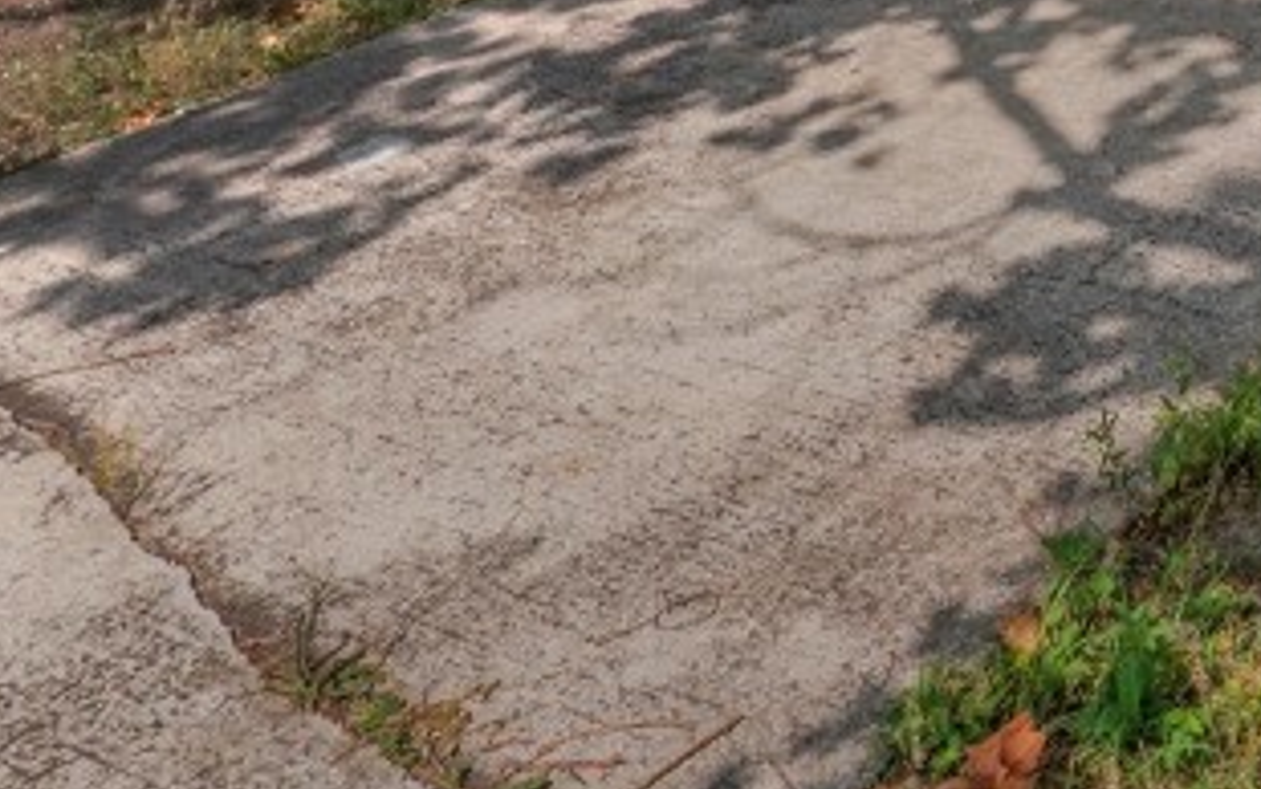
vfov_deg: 19.7
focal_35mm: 49
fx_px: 1685
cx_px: 1713
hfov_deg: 30.5
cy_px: -618
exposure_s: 1/250
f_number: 11
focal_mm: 7
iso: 250
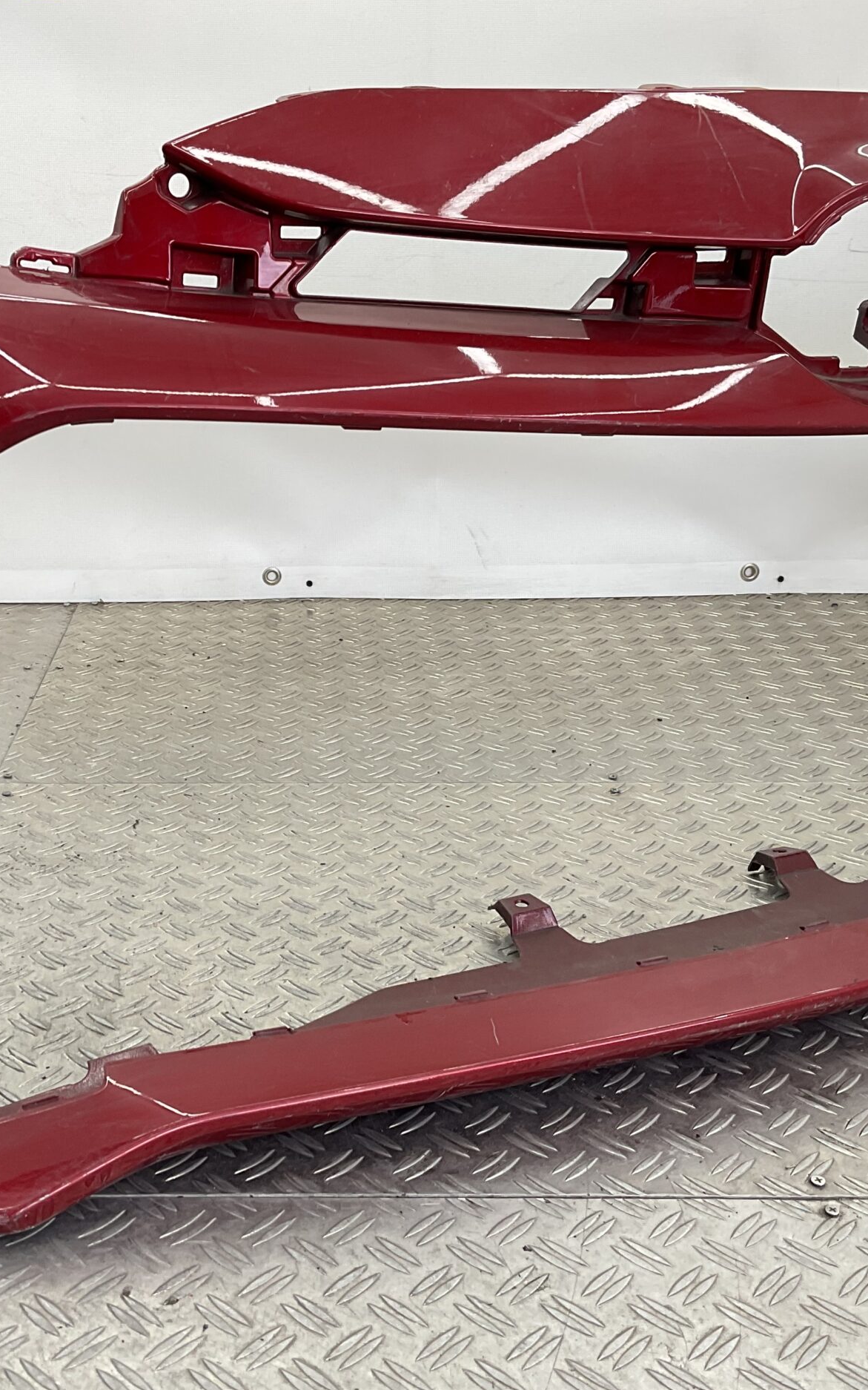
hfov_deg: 30.4
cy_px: 694
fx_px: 1590
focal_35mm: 42
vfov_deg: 47.2
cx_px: 315
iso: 20
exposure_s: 1/100
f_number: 1.8
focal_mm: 3
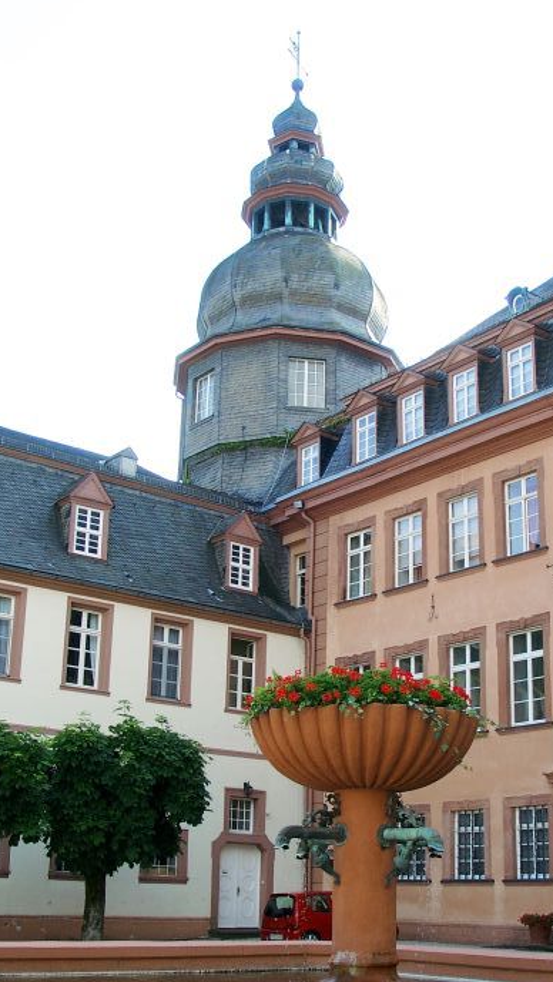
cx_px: 329
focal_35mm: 43
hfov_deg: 27.7
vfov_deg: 47.2
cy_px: 550
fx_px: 1120
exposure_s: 1/295
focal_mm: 7.13
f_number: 4
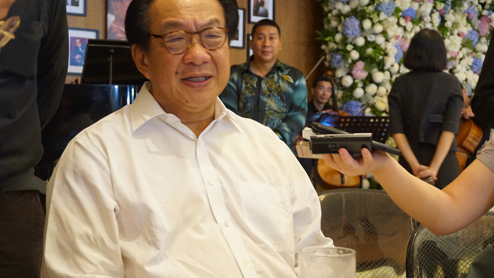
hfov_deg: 38.1
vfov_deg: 22.0
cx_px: 240
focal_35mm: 55
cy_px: 115
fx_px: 715
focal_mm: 31
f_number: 5
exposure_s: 1/15
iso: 3200
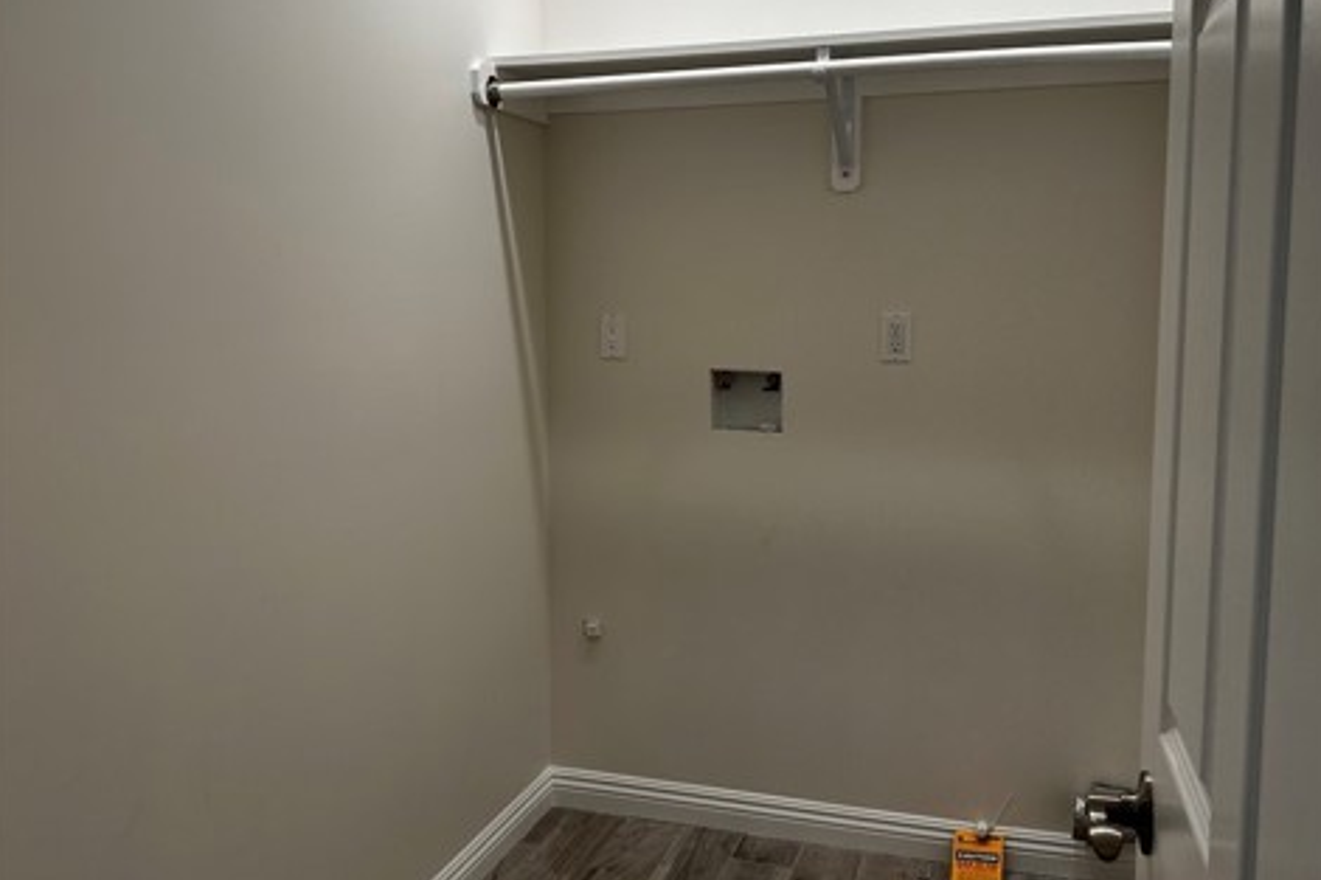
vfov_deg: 38.9
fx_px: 1247
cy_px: 433
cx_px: 663
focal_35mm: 34
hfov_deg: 55.8
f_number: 1.78
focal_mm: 6.86
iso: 100
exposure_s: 1/120
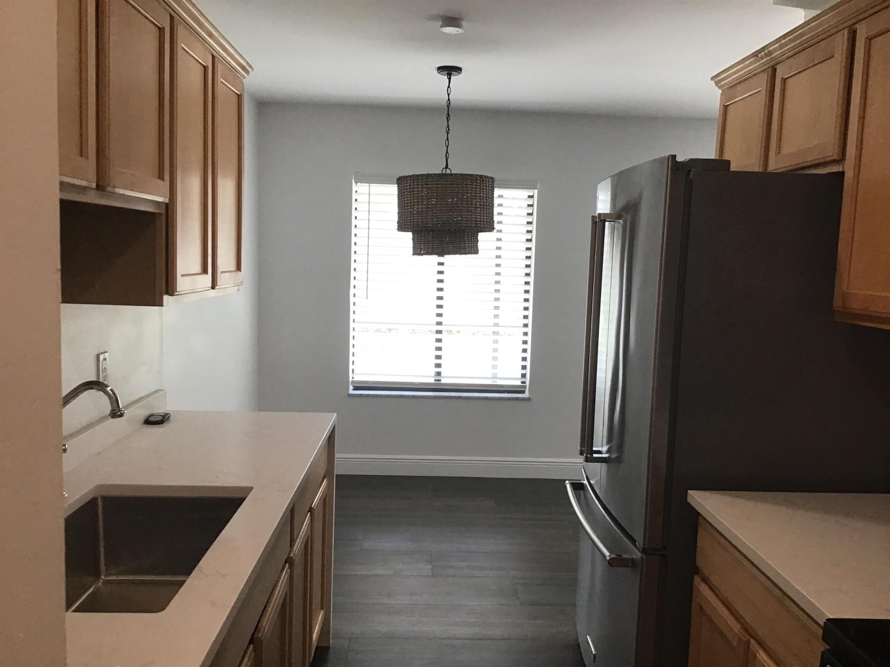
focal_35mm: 31
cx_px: 445
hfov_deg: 58.4
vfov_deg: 45.4
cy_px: 334
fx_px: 797
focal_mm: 3.3
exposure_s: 1/30
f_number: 2.4
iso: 25
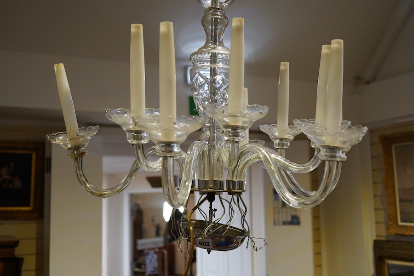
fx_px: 517
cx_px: 207
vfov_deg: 29.9
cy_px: 138
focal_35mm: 45
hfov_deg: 43.6
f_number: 3.5
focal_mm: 30
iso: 1250
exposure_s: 1/125
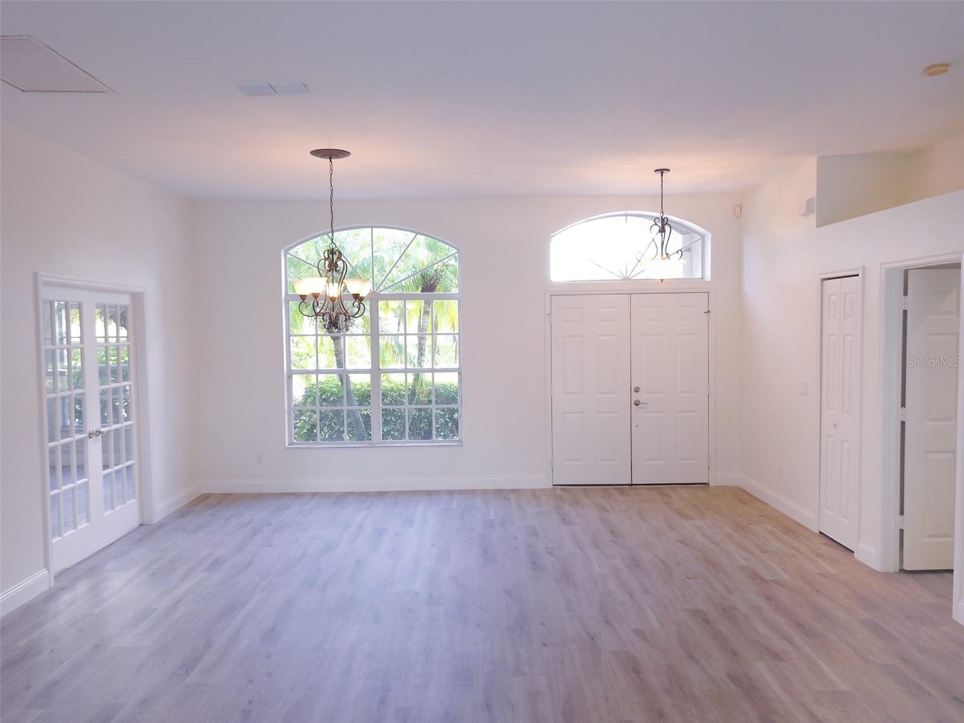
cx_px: 482
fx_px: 724
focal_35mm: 26
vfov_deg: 53.1
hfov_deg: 67.3
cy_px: 362
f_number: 2.2
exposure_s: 1/25
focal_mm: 4.73
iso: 100
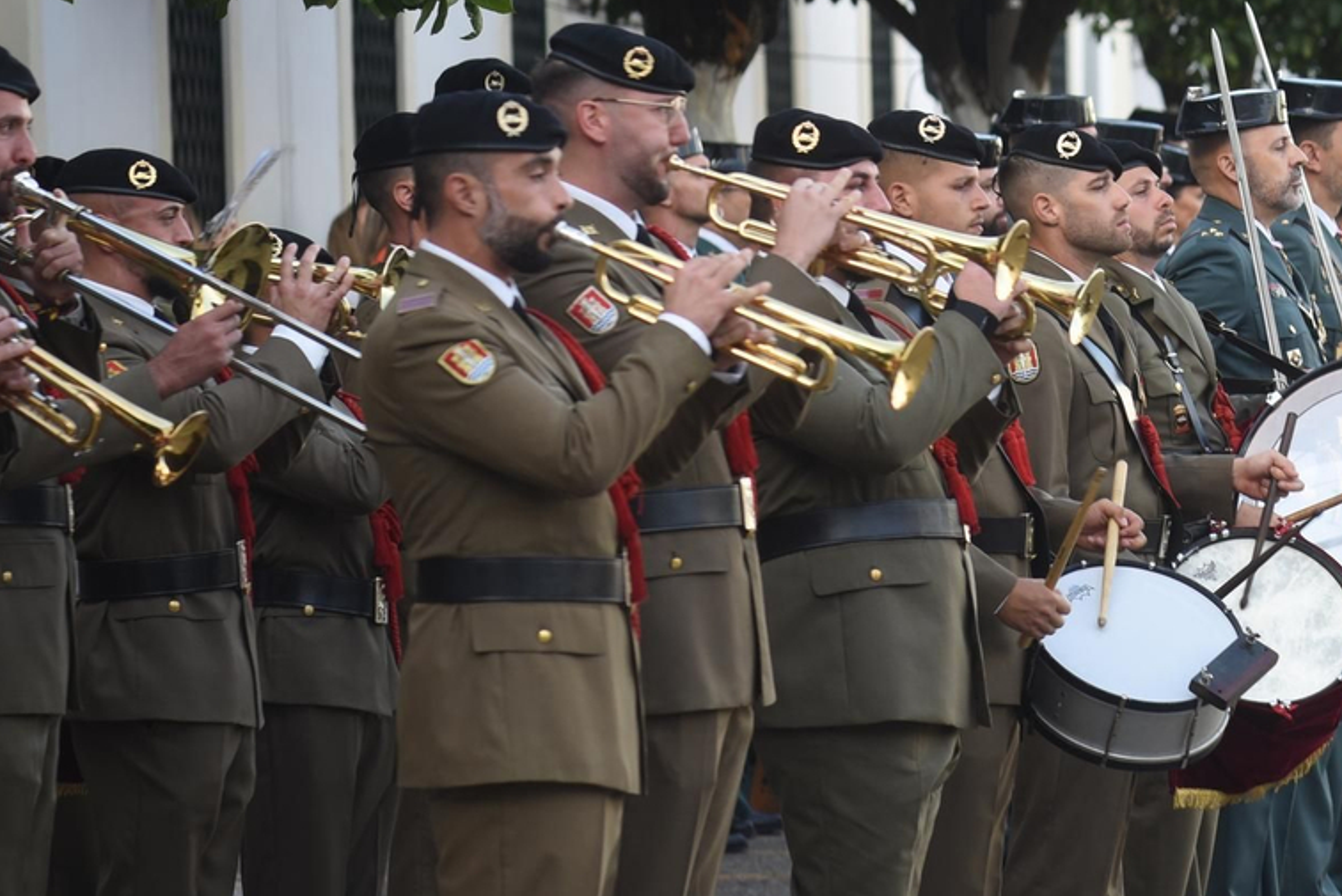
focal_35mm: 275
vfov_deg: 5.0
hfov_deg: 7.5
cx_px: 1152
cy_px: 424
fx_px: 10257
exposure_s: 1/200
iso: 160
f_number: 4
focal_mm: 130
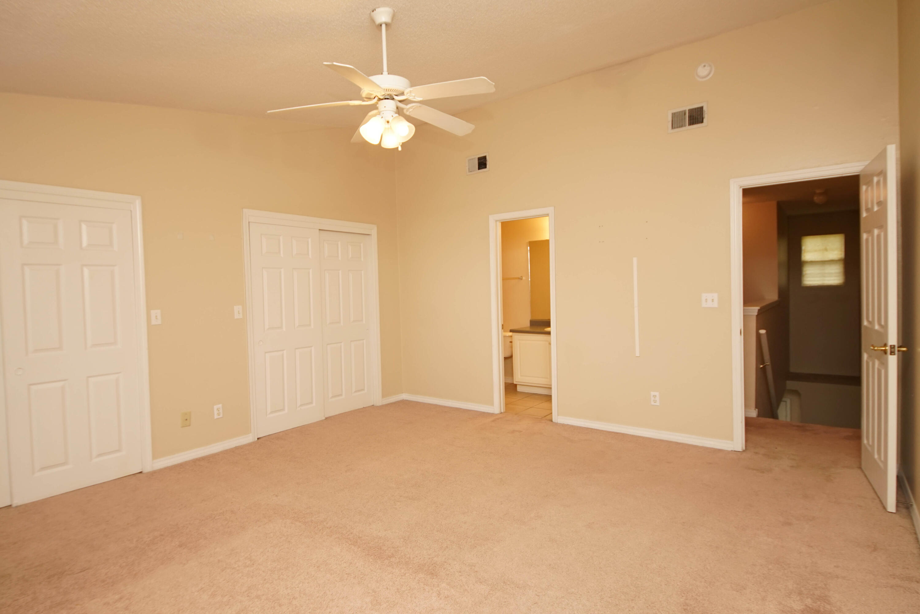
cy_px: 307
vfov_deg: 67.4
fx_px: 460
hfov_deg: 90.0
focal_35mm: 18
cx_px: 460
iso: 500
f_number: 4.5
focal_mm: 12
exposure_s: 1/60
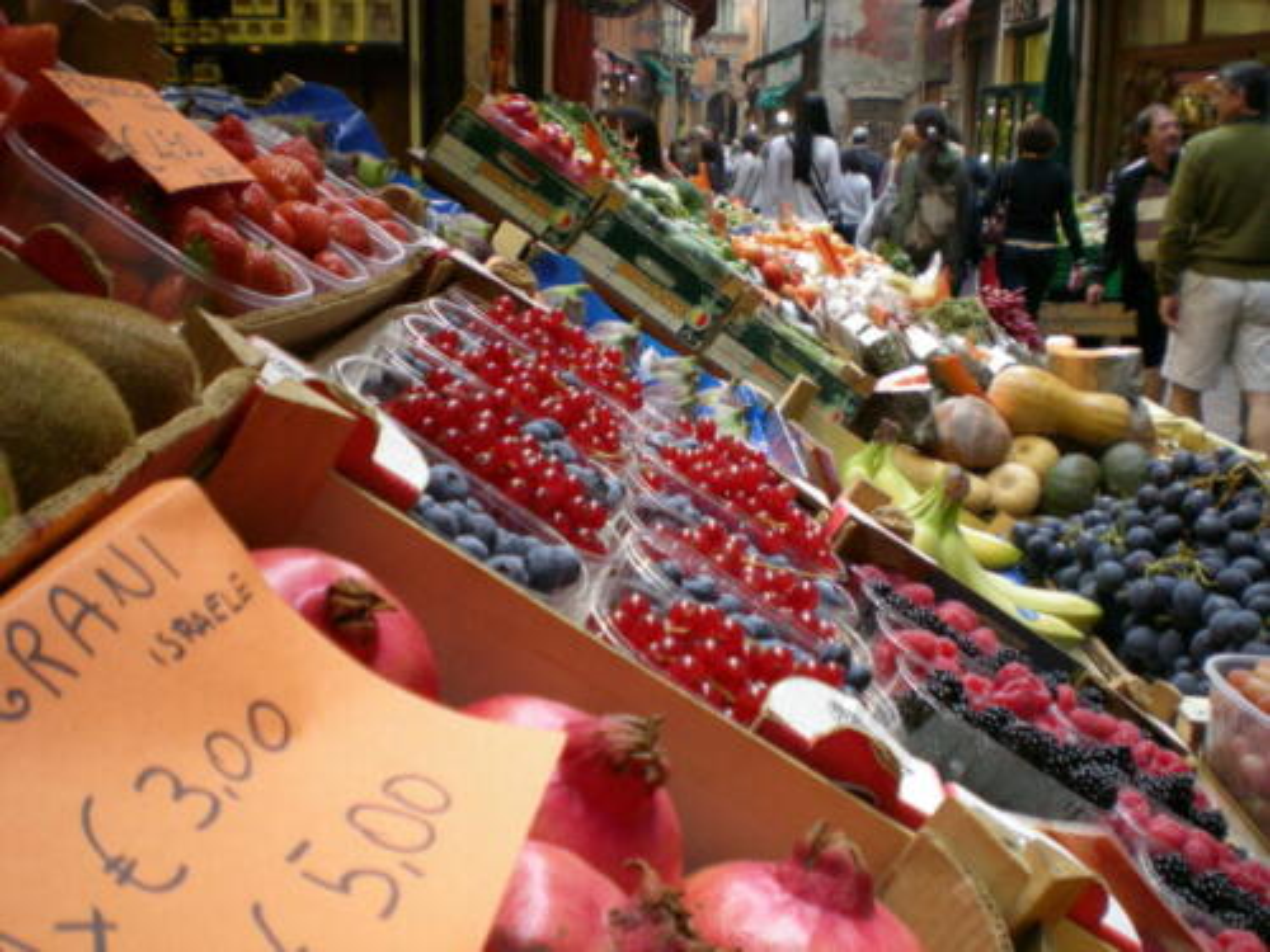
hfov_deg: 49.0
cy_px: 476
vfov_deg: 37.7
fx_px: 1394
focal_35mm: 38
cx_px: 635
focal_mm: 6.3
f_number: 3.1
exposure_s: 1/61.5
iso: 200
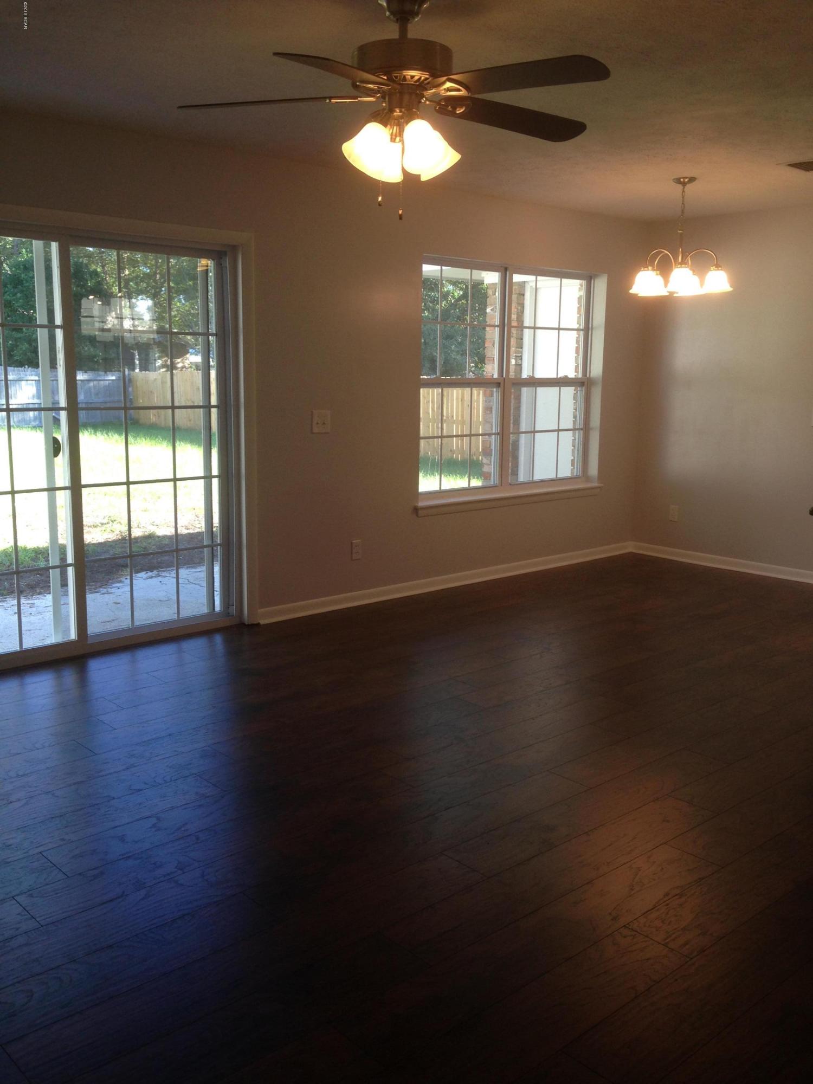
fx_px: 1033
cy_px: 542
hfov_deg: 42.9
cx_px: 406
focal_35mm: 33
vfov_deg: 55.4
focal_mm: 4.12
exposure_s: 1/60
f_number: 2.4
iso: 50
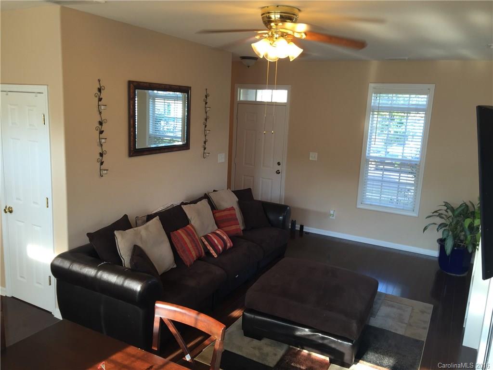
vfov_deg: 48.2
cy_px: 185
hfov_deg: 61.7
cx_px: 246
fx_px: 413
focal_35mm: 29
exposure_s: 1/40
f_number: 2.2
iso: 32
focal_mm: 4.15
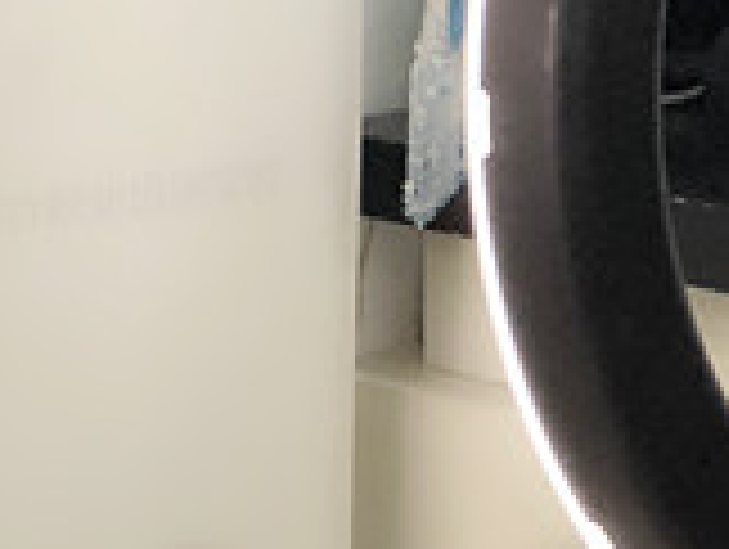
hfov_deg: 6.2
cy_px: -362
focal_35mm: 316
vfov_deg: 4.7
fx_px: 6665
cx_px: -140
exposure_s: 1/100
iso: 320
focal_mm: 6.6
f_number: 2.8
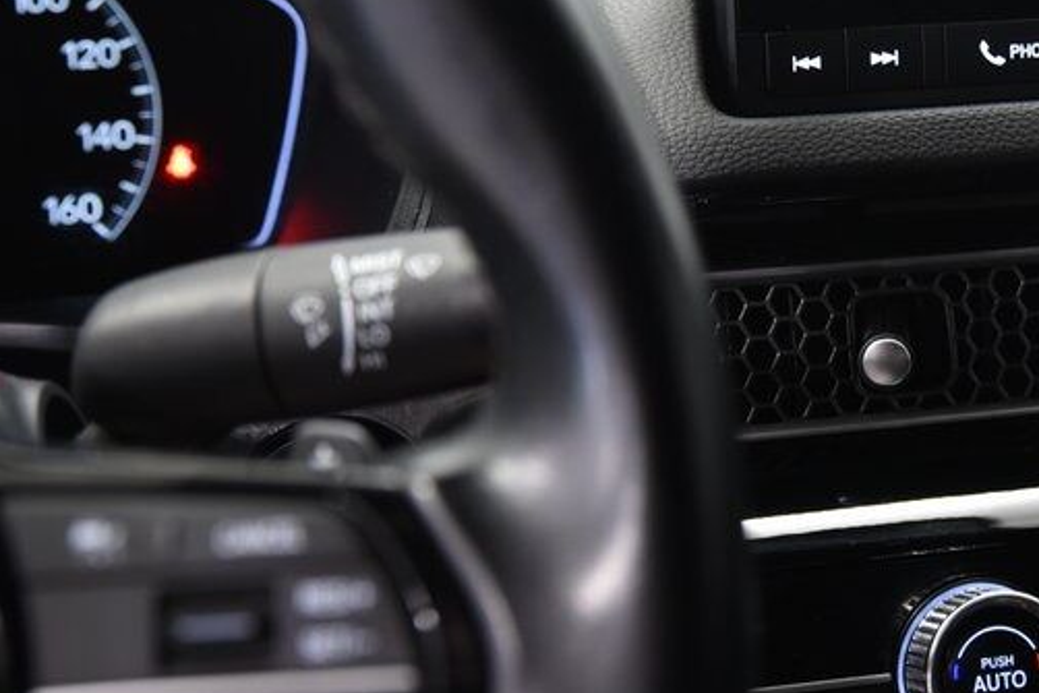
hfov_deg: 20.6
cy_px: 170
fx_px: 2829
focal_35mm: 98
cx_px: 826
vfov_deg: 13.9
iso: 1600
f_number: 4
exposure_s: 1/15
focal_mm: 48
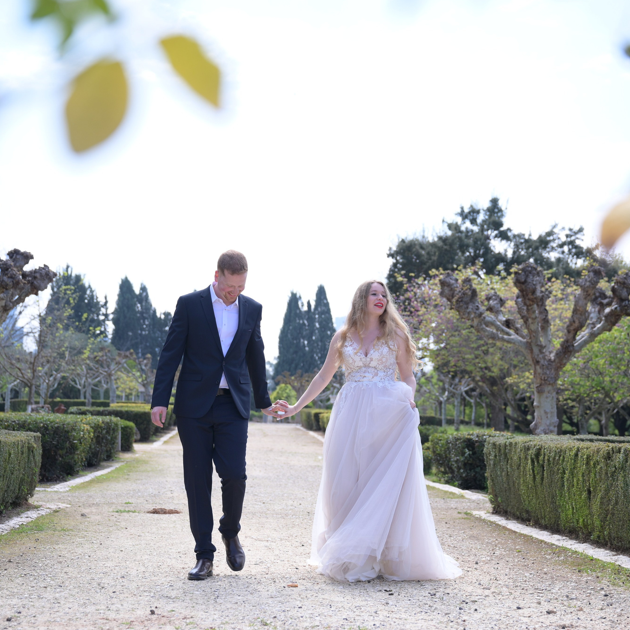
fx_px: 1174
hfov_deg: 30.0
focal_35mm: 57
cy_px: 310
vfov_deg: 30.0
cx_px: 343
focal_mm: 44
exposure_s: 1/800
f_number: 3.5
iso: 125
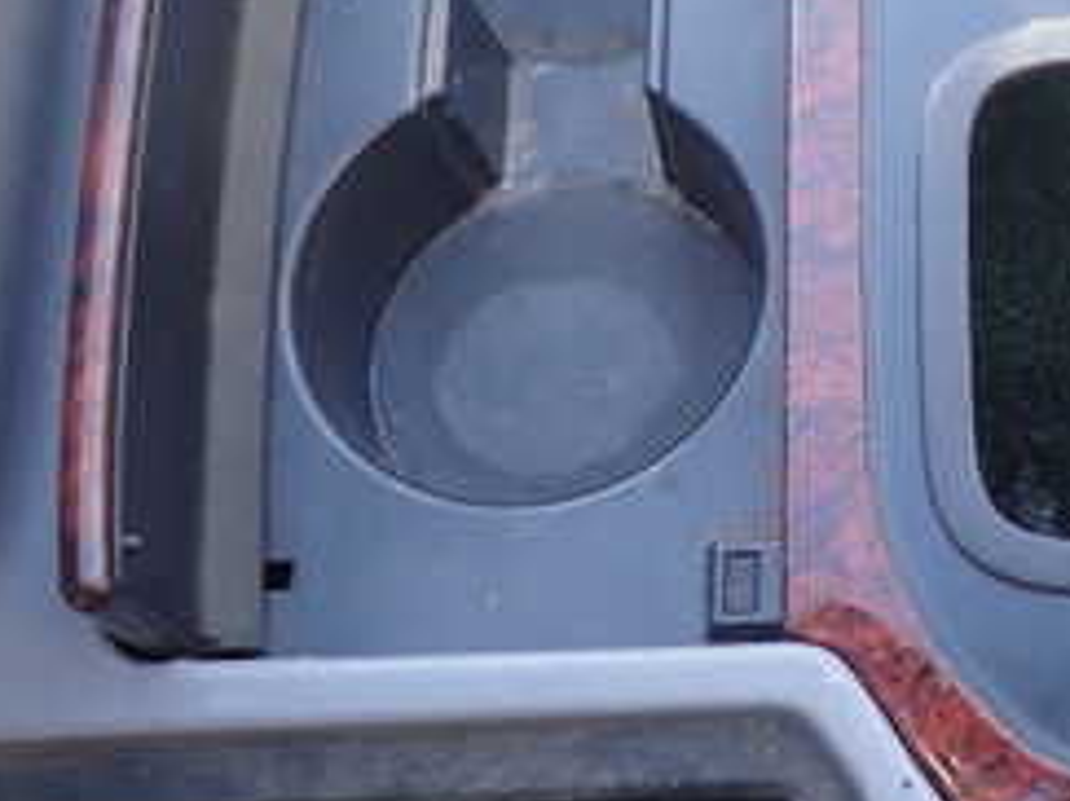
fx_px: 2286
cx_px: 1295
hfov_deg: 23.9
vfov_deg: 19.7
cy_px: 158
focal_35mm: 74
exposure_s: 1/80
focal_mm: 5.4
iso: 100
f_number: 2.3
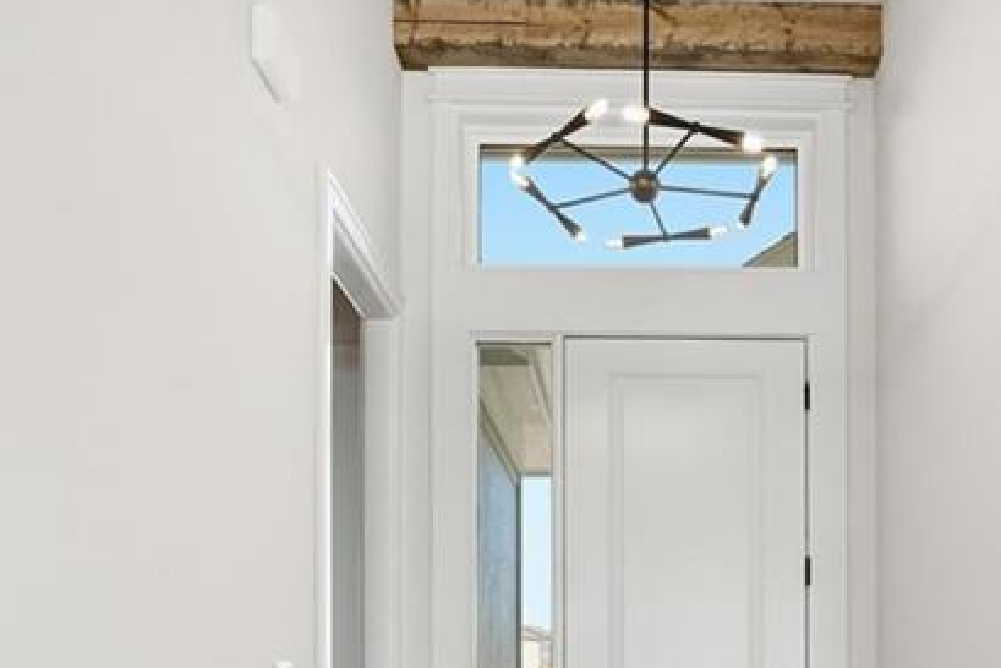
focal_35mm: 35
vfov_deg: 34.7
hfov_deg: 53.4
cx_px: 663
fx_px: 973
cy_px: 655
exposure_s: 1/640
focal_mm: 14
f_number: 8
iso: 1000
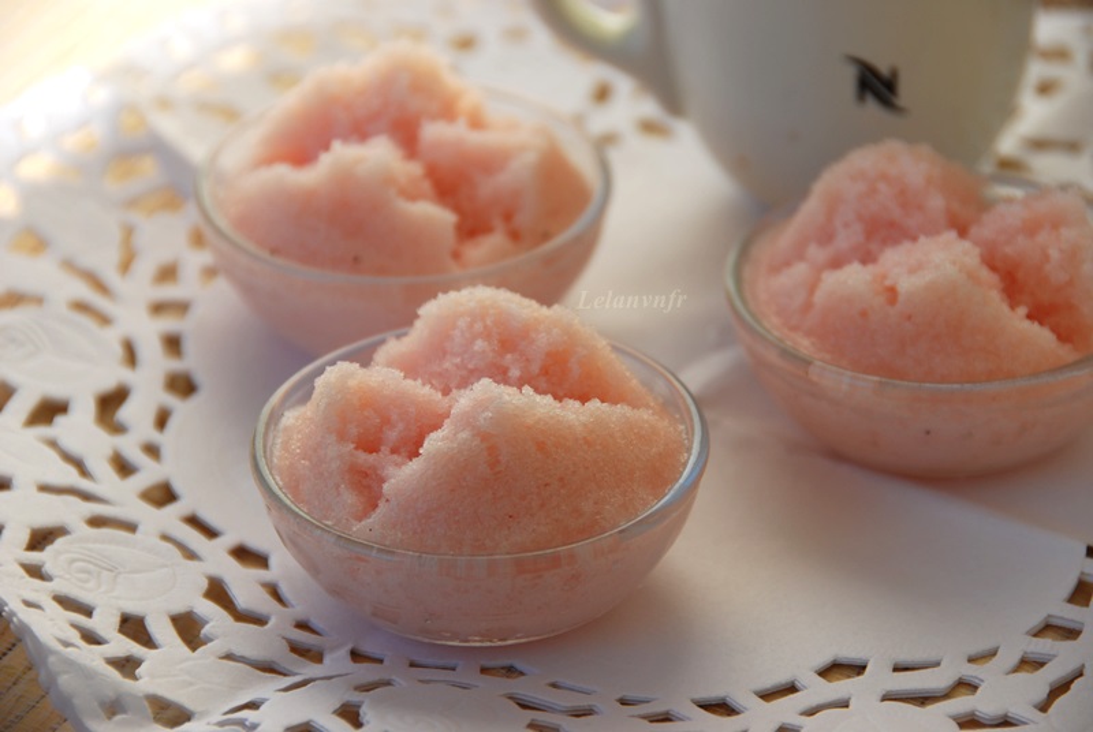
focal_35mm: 255
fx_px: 7753
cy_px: 366
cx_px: 546
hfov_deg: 8.1
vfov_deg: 5.4
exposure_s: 1/320
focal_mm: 170
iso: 100
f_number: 6.3
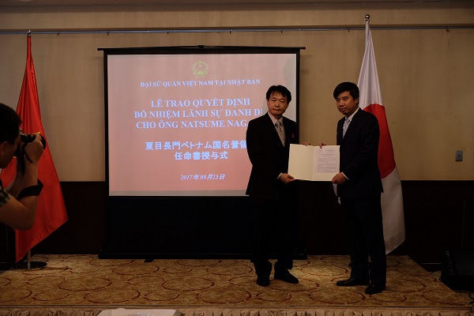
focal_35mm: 42
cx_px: 237
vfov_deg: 31.9
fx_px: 553
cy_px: 158
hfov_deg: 46.4
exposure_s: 1/60
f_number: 3.2
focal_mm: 27.7
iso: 500
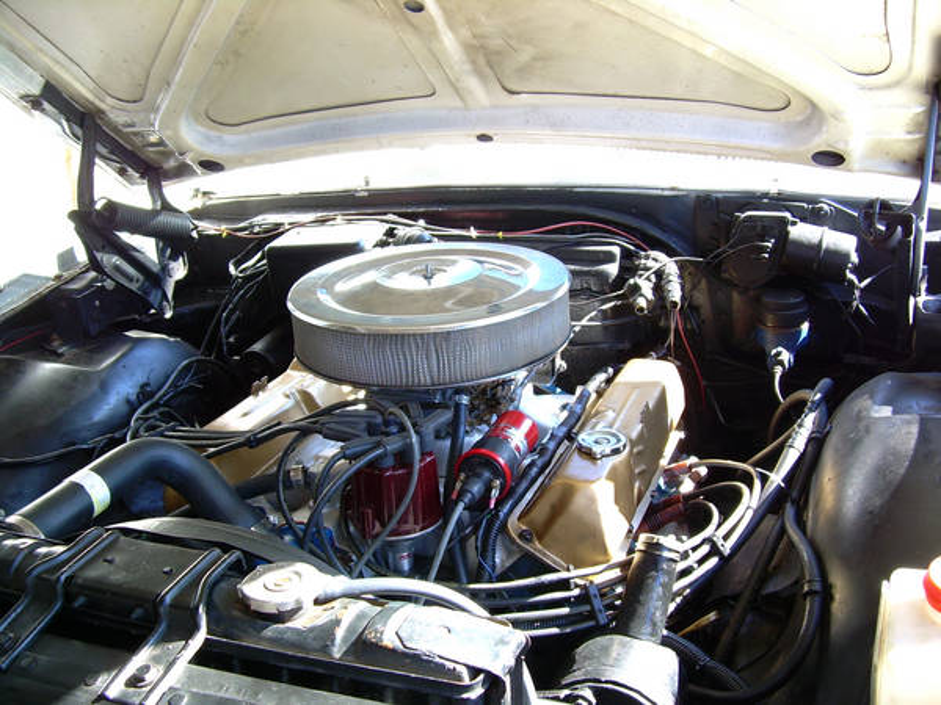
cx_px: 470
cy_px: 352
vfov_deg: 37.7
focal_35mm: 38
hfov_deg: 49.0
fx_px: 1033
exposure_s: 1/65.4
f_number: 2.8
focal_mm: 6.3
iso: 50
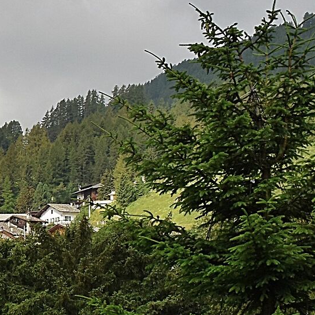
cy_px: 155
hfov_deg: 15.5
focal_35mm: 101
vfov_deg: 17.2
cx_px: -197
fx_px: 1040
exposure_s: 1/400
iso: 400
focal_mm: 18
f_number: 11
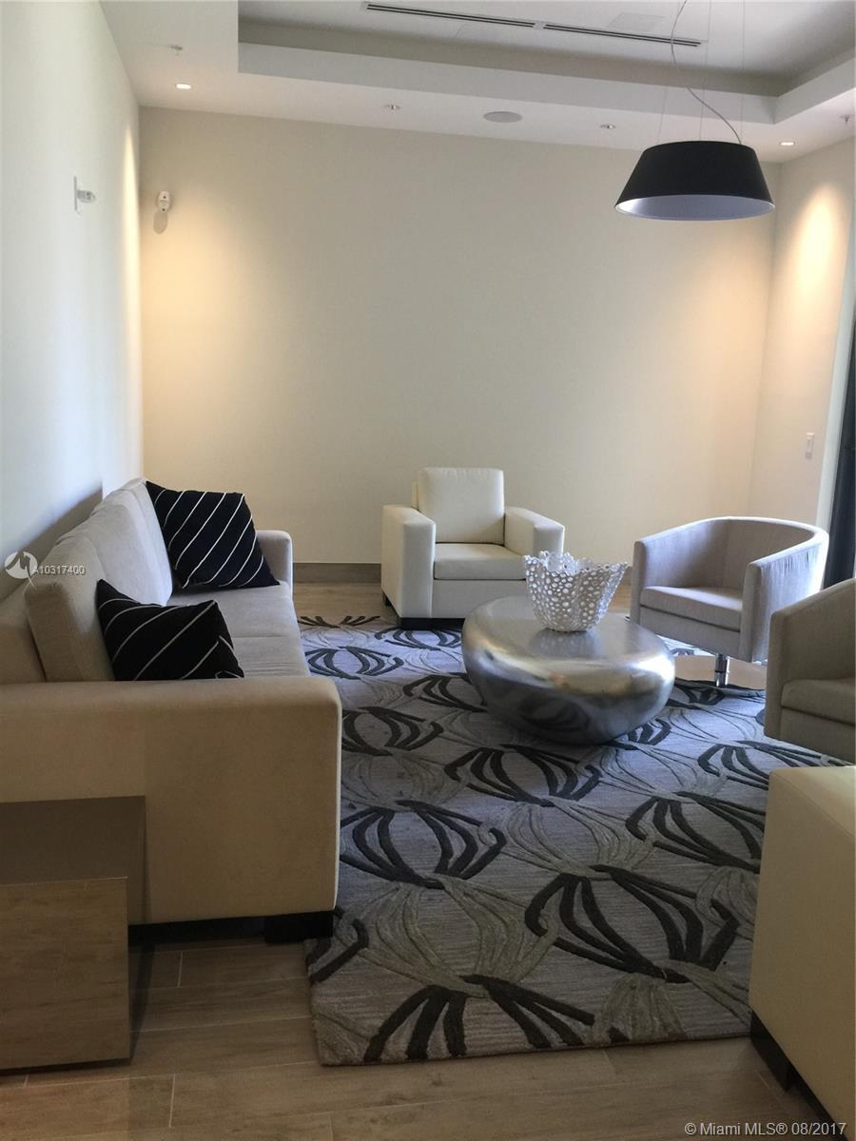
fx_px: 956
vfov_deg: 61.7
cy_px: 570
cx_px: 428
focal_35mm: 29
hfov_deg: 48.2
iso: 64
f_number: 2.2
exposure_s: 1/15
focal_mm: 4.15
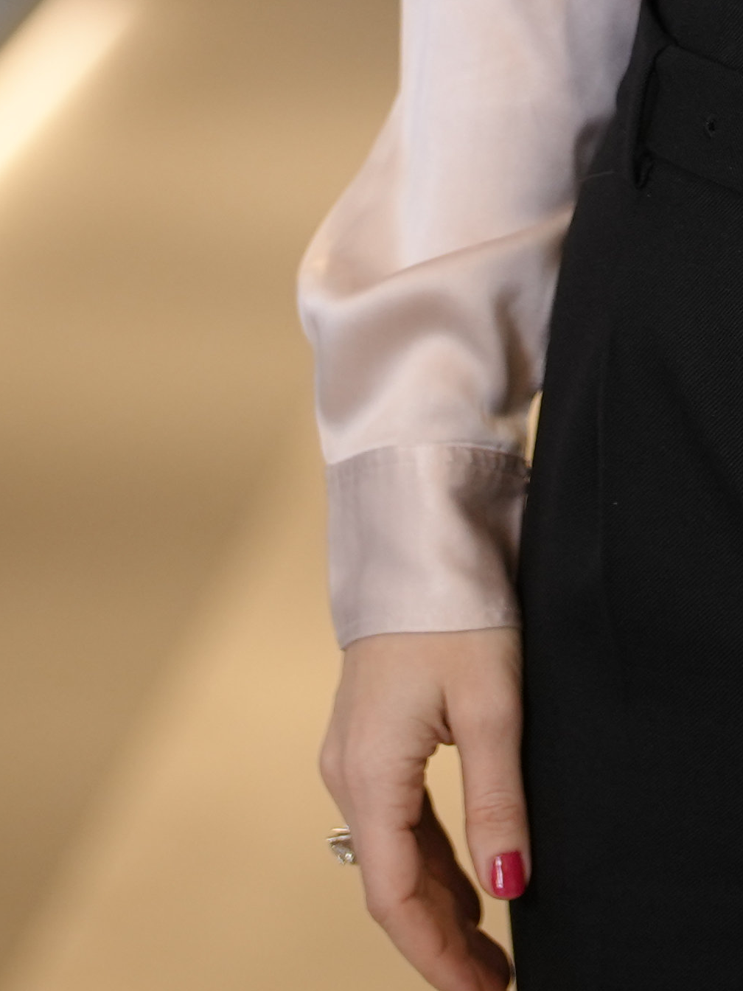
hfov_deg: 4.8
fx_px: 8843
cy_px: -841
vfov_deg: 6.3
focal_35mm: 309
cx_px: 1053
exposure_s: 1/250
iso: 400
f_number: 1.4
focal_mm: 50
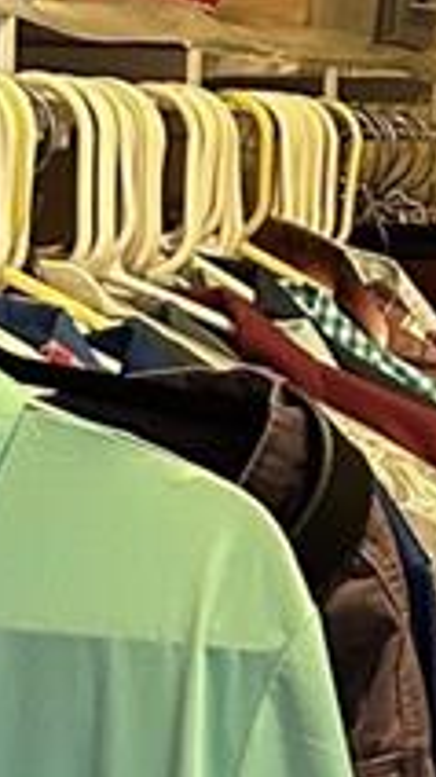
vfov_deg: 14.1
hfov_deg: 8.1
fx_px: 3047
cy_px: 935
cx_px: 491
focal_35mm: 148
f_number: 1.78
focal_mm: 6.86
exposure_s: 1/40
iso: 640
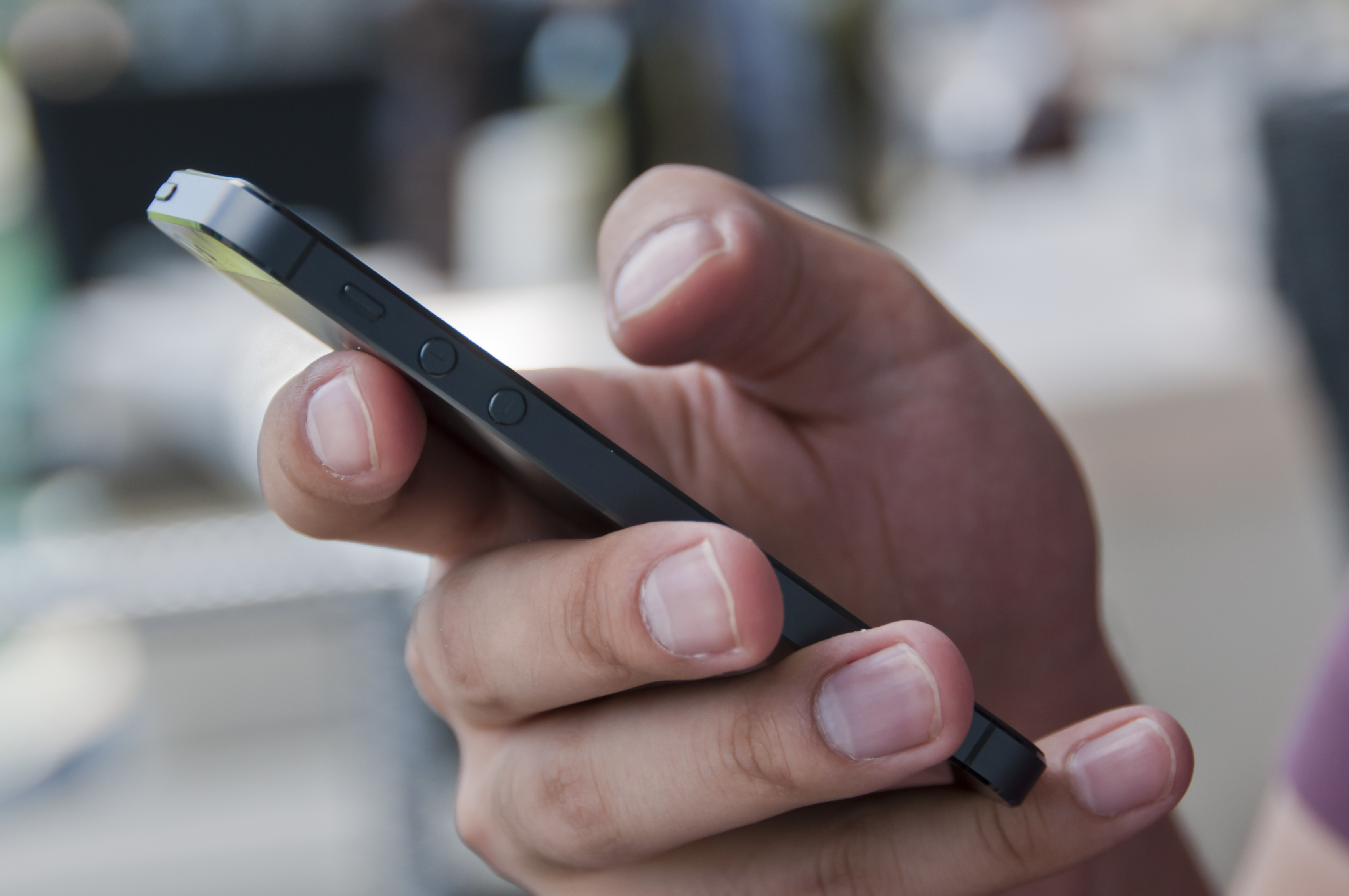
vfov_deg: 7.6
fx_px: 6722
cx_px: 626
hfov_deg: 11.5
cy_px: 487
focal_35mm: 180
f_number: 5.6
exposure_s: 1/200
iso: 200
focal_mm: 95
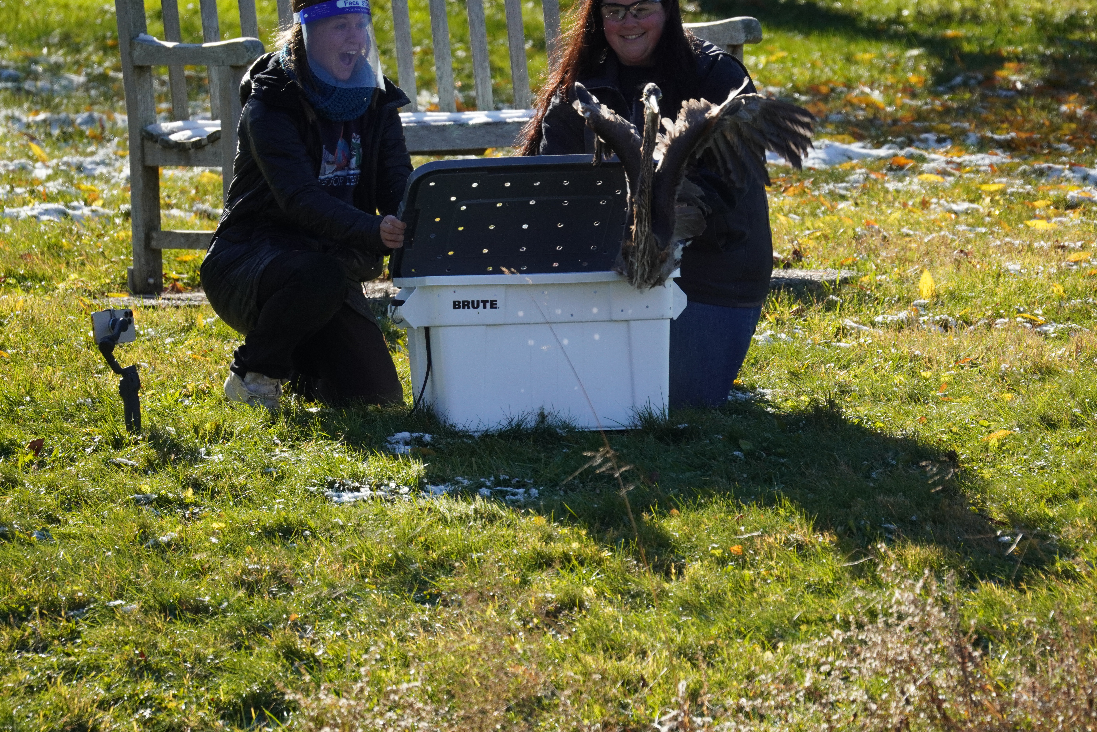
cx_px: 548
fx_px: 20293
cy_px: 366
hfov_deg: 3.1
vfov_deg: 2.1
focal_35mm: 666
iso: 640
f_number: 6.3
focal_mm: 444
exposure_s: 1/1250
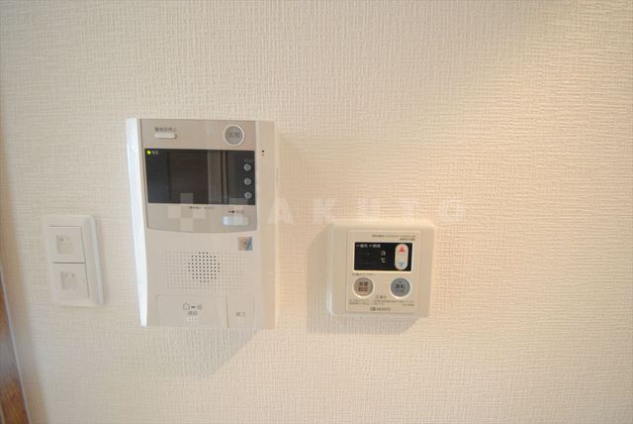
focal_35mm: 12
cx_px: 316
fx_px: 211
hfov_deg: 112.6
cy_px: 212
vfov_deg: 90.1
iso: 800
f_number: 4.5
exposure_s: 1/20
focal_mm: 8
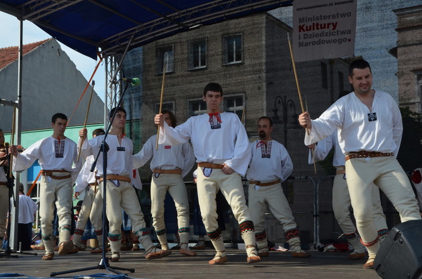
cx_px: 211
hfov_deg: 35.1
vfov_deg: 23.7
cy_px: 140
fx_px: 667
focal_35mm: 57
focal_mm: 38
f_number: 13
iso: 800
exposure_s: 1/640
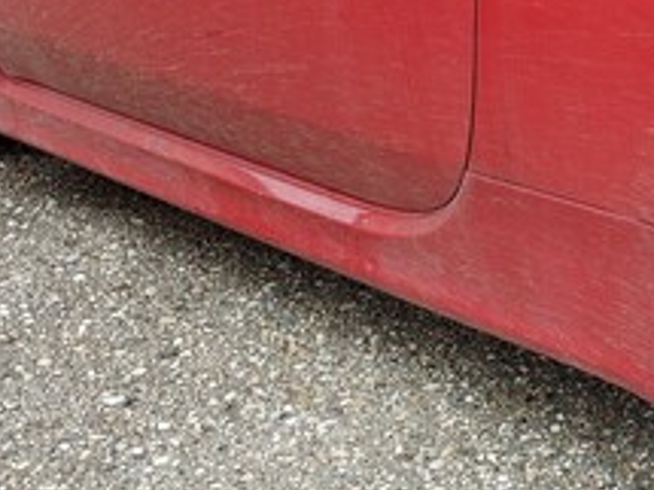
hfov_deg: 27.9
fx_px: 1265
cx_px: 590
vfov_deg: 21.9
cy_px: 301
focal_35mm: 67
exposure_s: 1/205
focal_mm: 5.23
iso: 32
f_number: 1.8
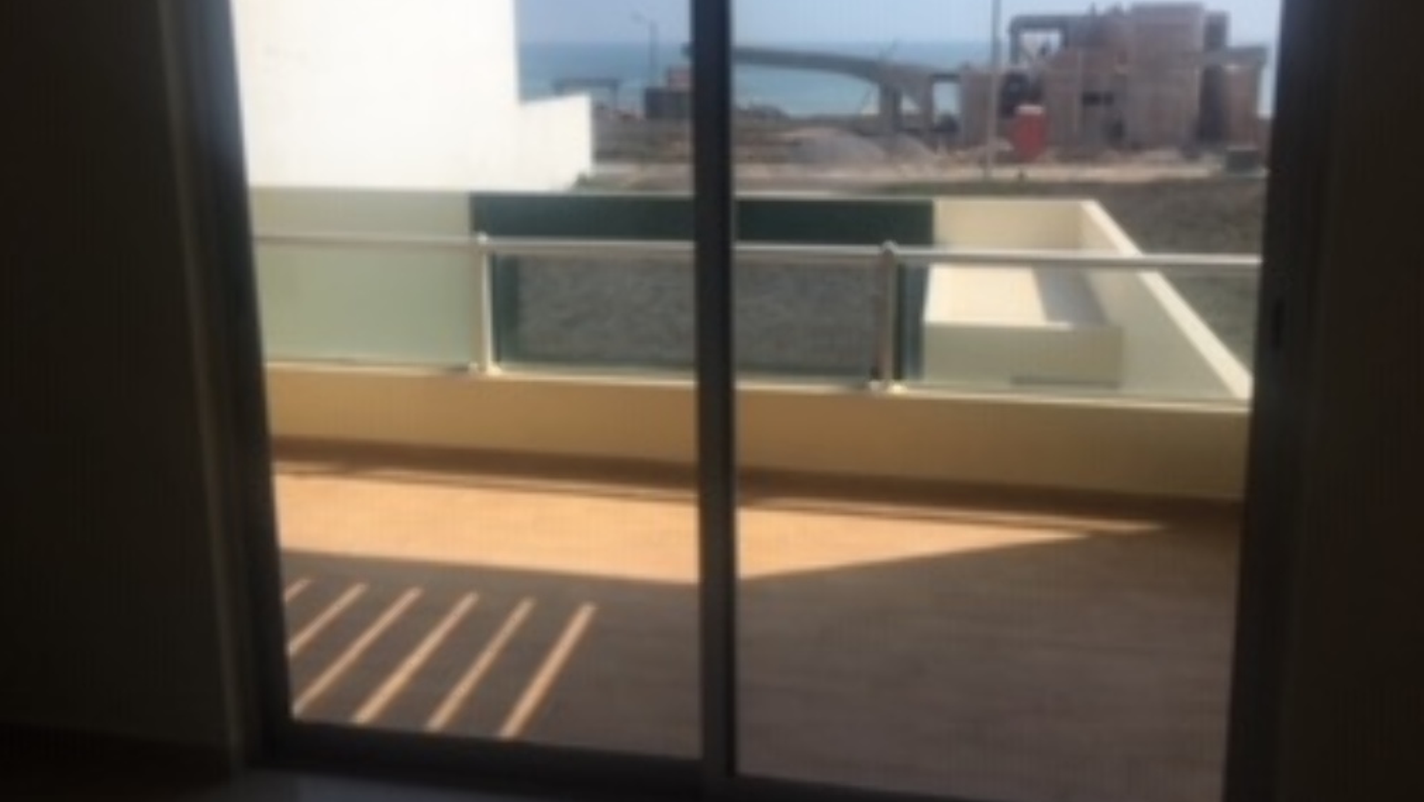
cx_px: 717
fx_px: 1208
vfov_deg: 36.4
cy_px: 290
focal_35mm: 32
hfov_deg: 61.0
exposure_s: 1/1131
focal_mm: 4.15
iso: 25
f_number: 2.2
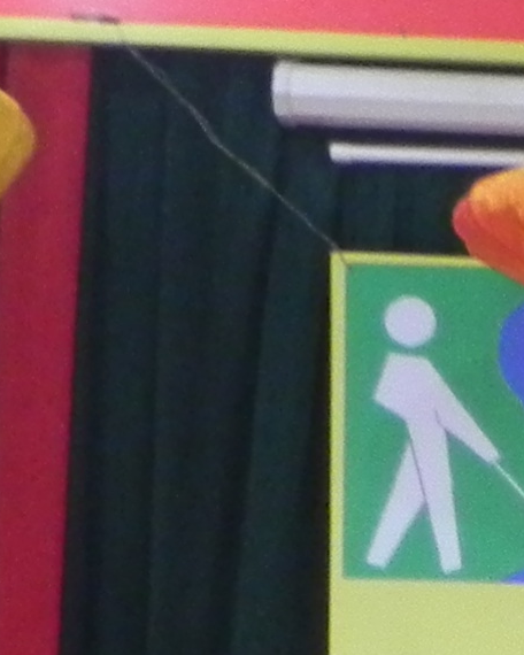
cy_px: 1264
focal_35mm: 231
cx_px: 2053
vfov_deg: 8.0
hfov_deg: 5.8
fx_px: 4478
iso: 400
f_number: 3.2
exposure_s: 1/9.3
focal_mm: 6.6
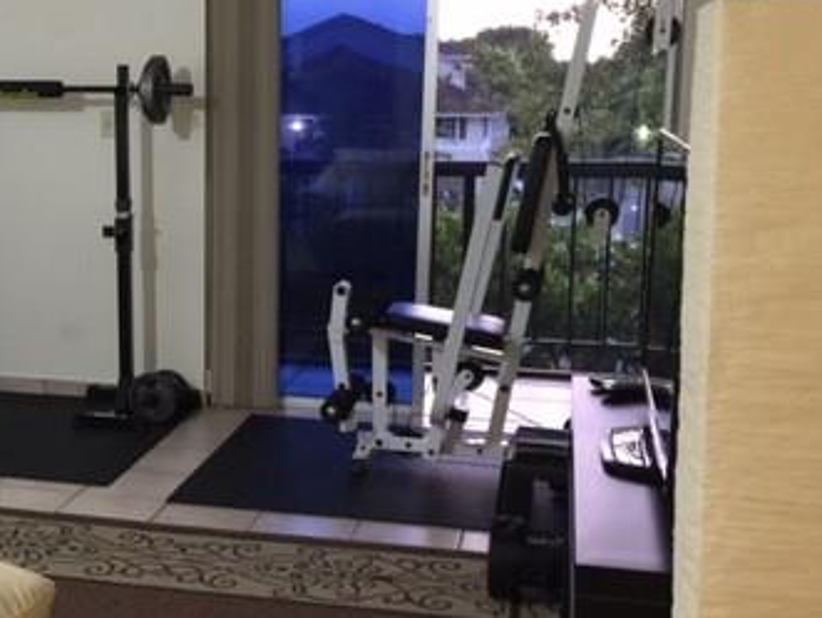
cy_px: 310
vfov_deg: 26.2
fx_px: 1331
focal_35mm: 56
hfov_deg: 33.1
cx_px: 134
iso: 125
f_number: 2.2
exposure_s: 1/8
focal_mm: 4.15
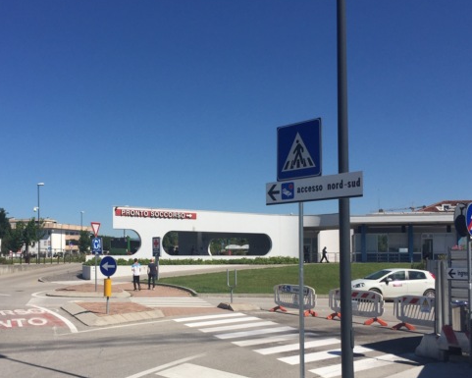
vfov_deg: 37.1
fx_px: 559
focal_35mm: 40
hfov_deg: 45.5
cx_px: 189
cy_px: 237
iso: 32
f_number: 2.2
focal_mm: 4.15
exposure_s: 1/4405
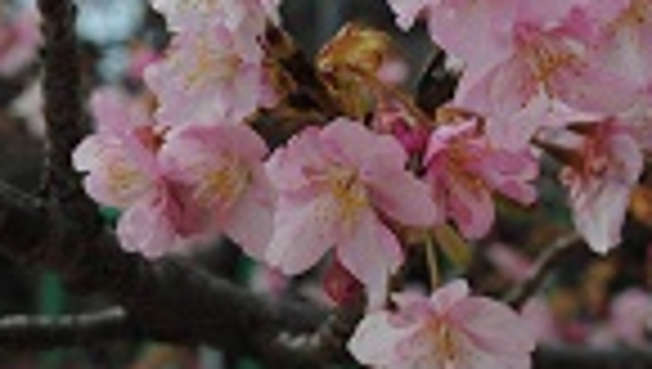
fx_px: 2552
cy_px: 72
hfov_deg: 14.5
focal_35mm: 147
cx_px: 126
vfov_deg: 8.2
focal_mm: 35
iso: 100
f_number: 8
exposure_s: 1/250
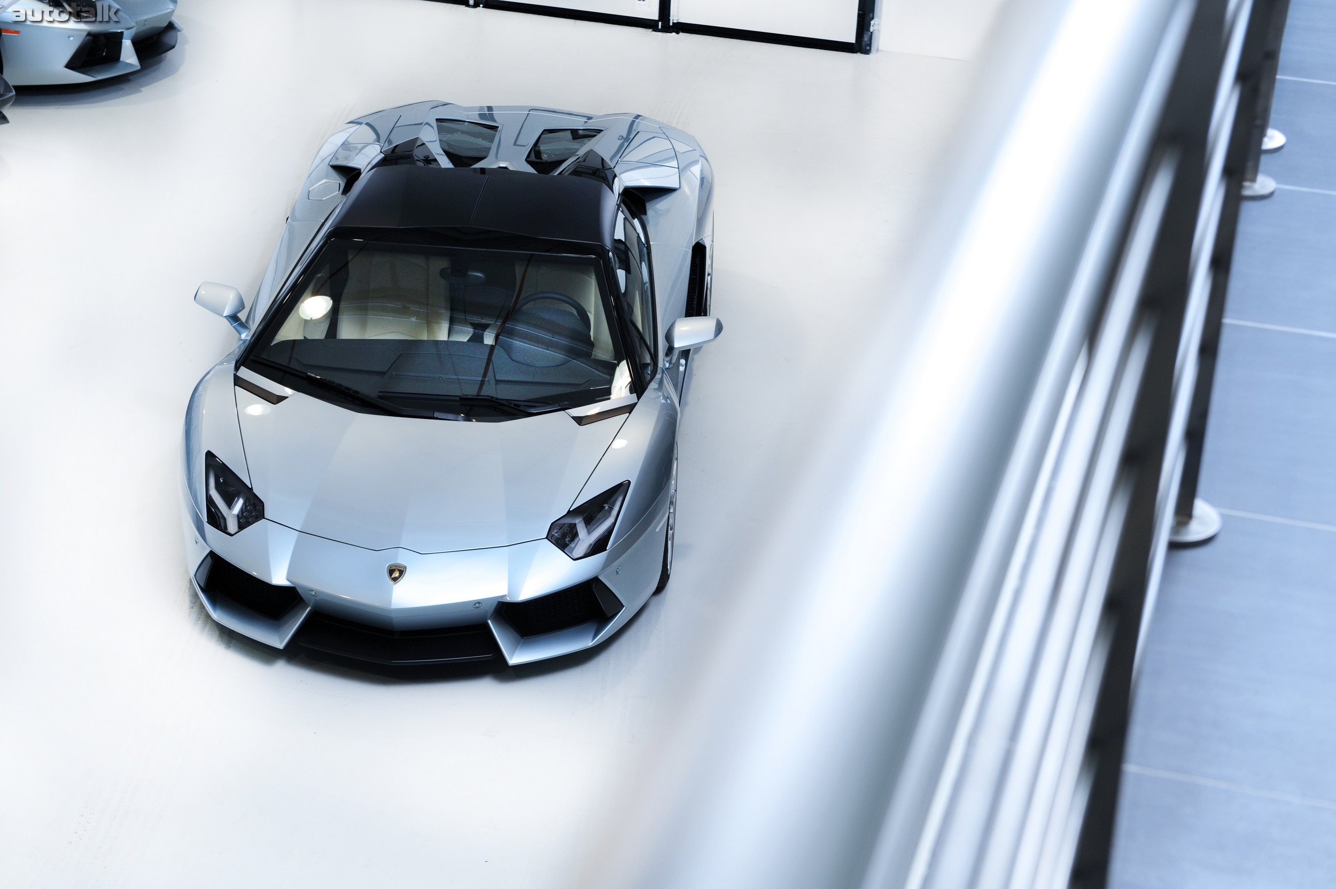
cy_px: 444
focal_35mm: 70
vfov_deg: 19.4
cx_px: 668
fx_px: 2596
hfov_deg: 28.9
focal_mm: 70
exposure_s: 1/80
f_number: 5.6
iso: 320
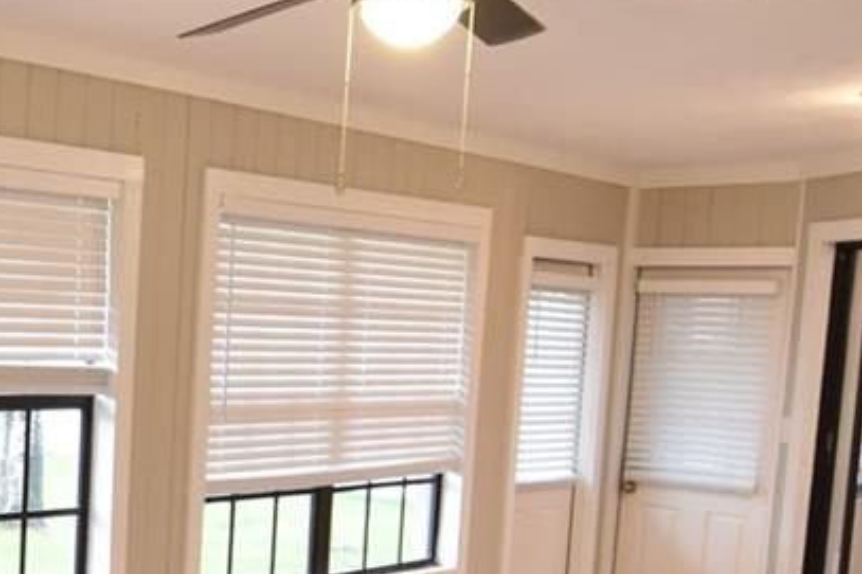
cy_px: 487
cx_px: 57
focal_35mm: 59
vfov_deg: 22.6
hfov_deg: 32.0
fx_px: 1412
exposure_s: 1/45
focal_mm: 10
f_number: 3.5
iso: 800
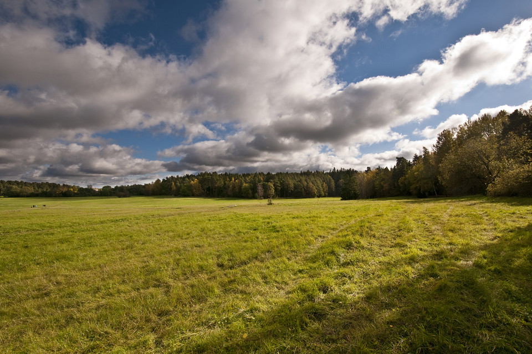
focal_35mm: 15
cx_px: 266
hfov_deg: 100.4
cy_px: 177
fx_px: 221
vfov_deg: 77.2
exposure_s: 1/320
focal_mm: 10
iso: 250
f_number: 11
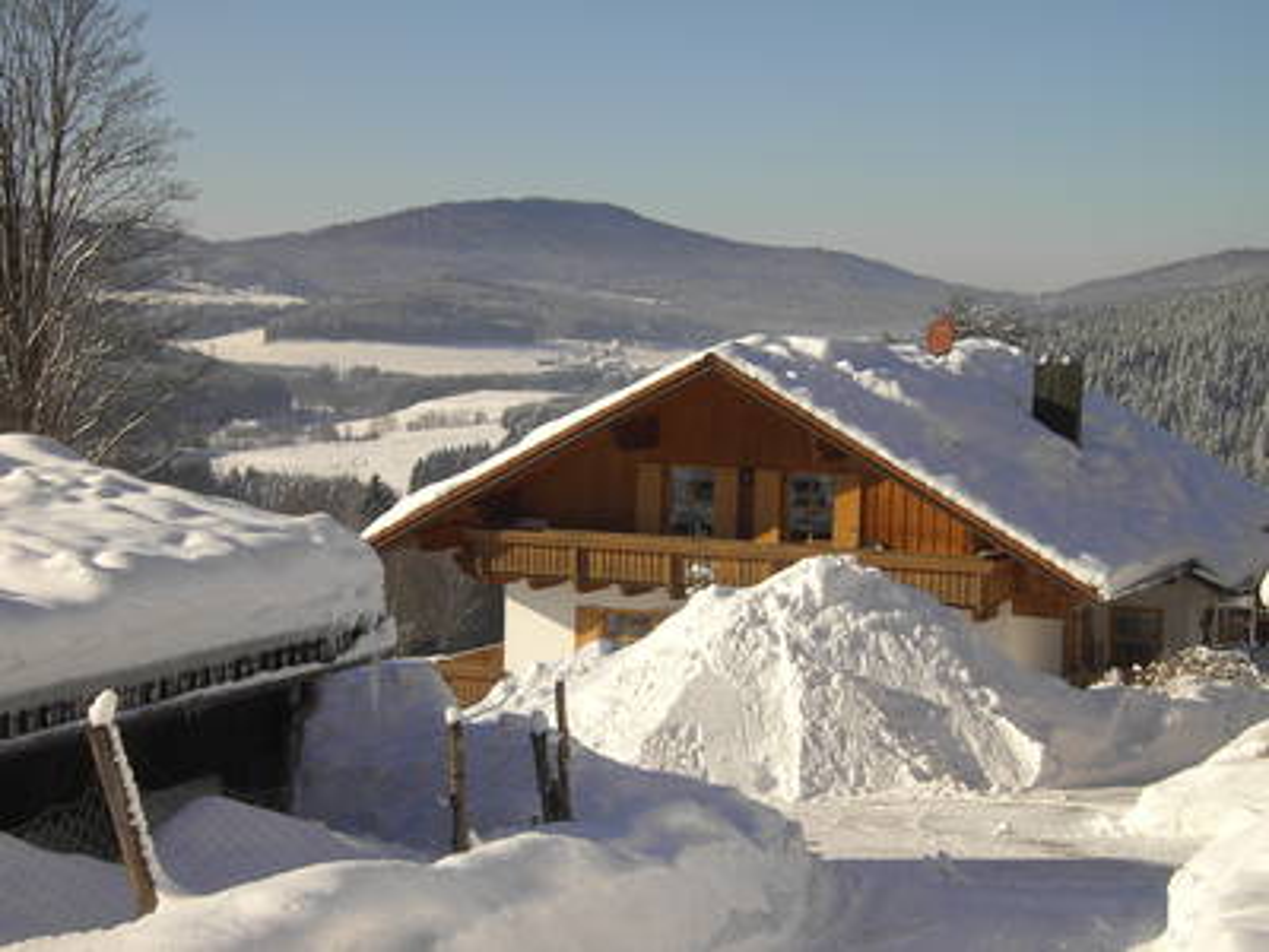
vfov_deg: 21.6
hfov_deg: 28.6
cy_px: 476
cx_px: 634
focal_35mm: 68
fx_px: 2493
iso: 50
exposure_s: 1/240
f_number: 6.7
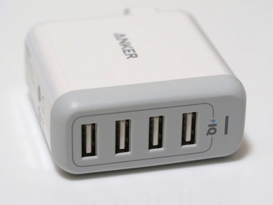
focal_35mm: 120
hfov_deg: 16.4
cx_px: 136
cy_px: 102
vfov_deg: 12.3
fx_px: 946
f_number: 4
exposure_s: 1/125
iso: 2500
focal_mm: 60
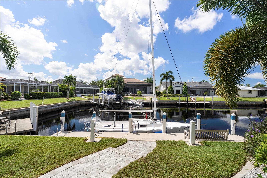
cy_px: 89
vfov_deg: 73.7
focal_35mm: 16
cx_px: 134
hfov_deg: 96.7
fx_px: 119
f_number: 8
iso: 200
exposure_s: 1/250
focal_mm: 16
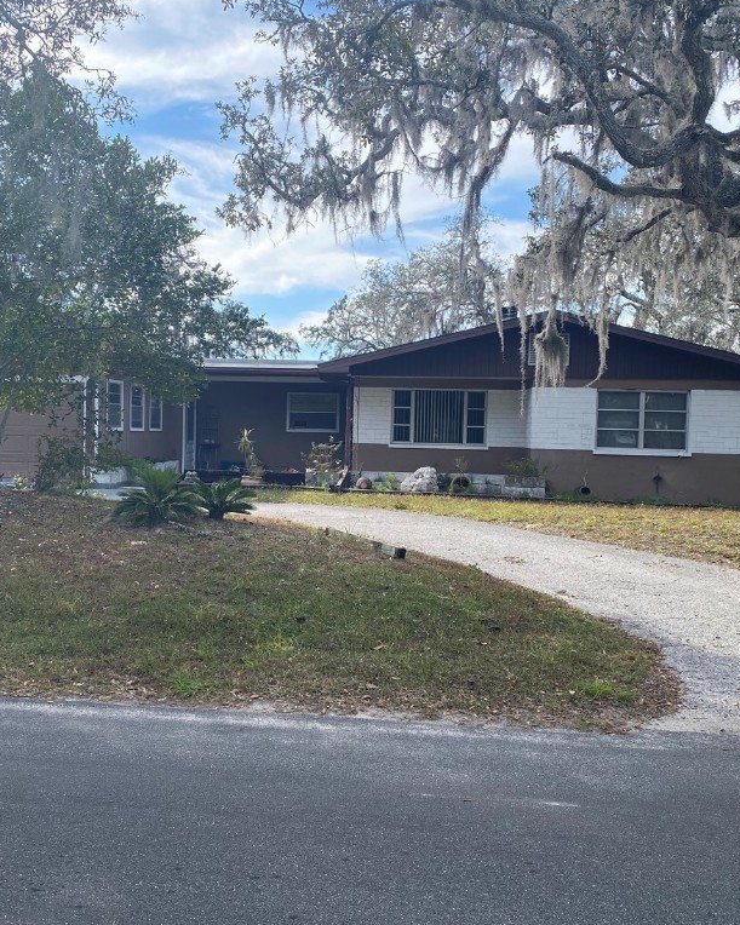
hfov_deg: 43.3
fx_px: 931
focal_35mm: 34
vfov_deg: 52.8
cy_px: 461
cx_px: 348
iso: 32
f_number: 1.8
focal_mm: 4.25
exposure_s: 1/1072
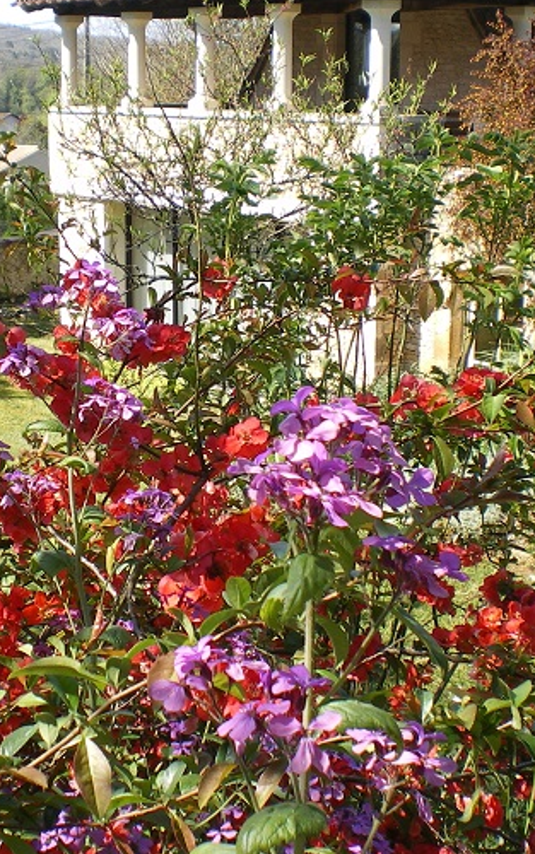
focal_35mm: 61
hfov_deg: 21.2
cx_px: 185
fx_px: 1421
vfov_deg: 33.4
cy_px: 359
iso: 50
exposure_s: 1/160
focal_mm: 6.3
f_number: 4.6
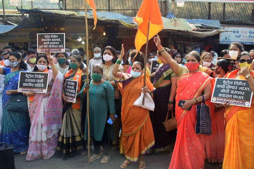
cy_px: 77
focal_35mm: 41
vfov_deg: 32.6
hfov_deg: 47.3
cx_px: 144
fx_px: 289
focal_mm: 24
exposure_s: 1/320
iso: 1000
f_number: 9
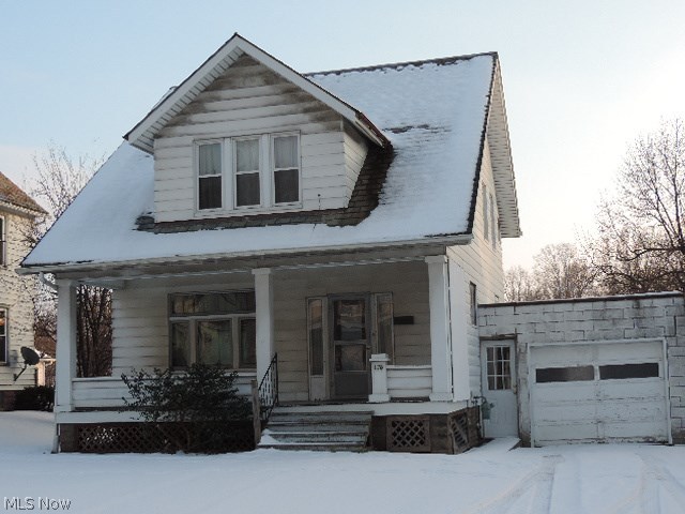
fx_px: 989
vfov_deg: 29.1
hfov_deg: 38.2
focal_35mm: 50
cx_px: 342
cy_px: 257
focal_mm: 8.9
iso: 80
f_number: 3.6
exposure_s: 1/250
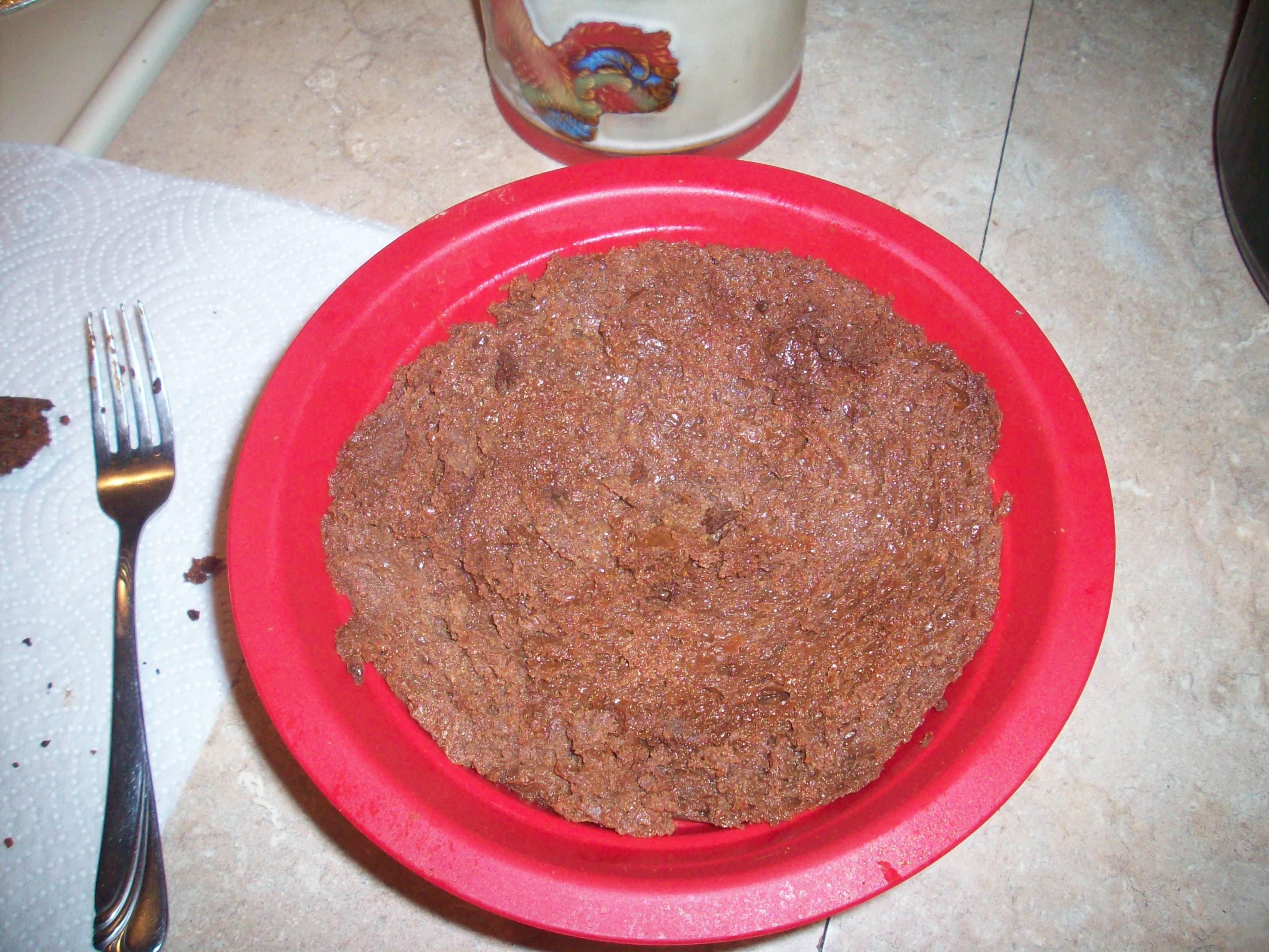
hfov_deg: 50.1
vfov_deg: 38.7
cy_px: 476
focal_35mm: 37
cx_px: 634
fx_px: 1356
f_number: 2.8
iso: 160
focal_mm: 6.2
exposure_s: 1/45
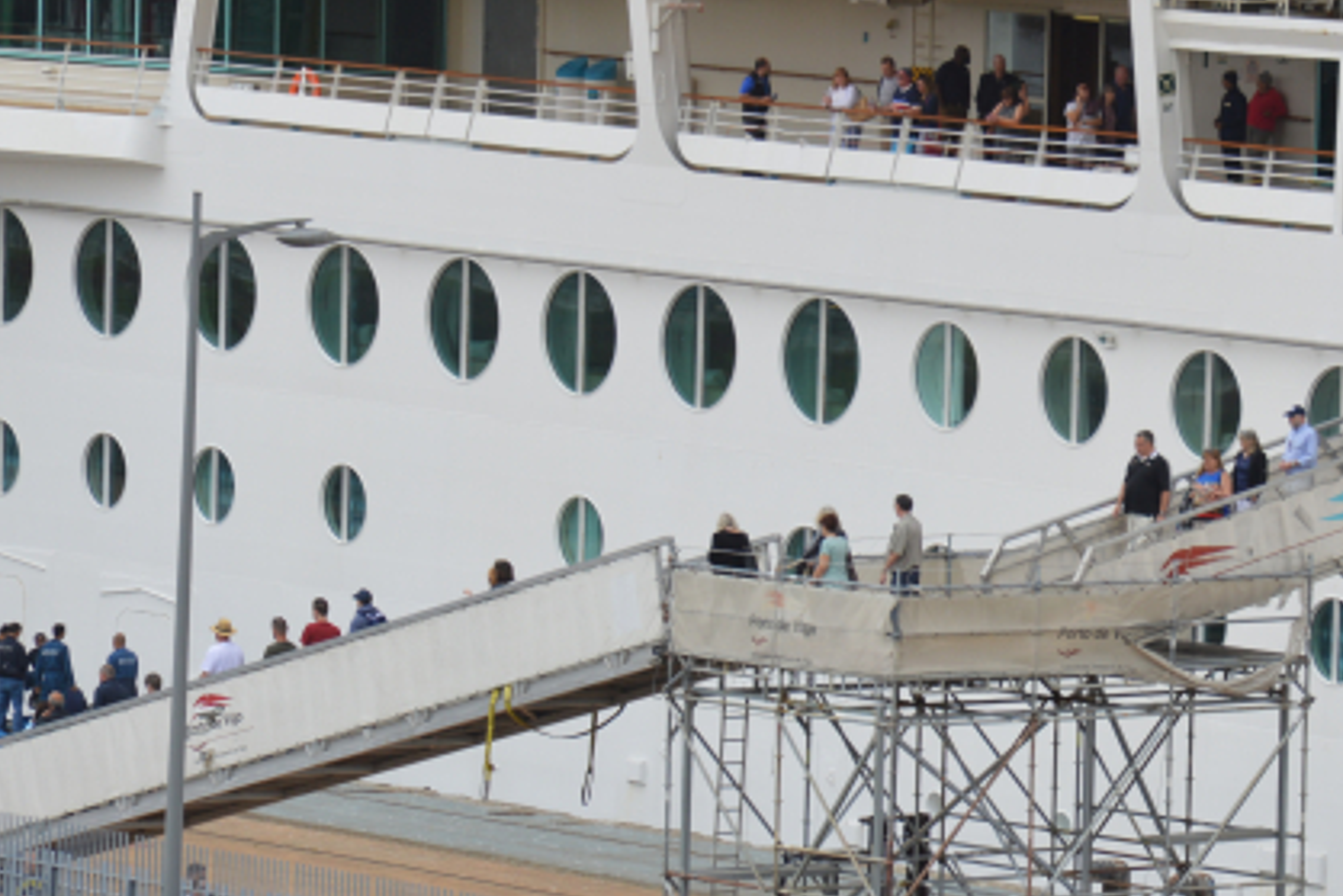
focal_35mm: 301
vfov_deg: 4.6
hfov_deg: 6.8
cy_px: 408
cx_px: 1105
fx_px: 11231
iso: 100
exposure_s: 1/250
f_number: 8
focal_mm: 105
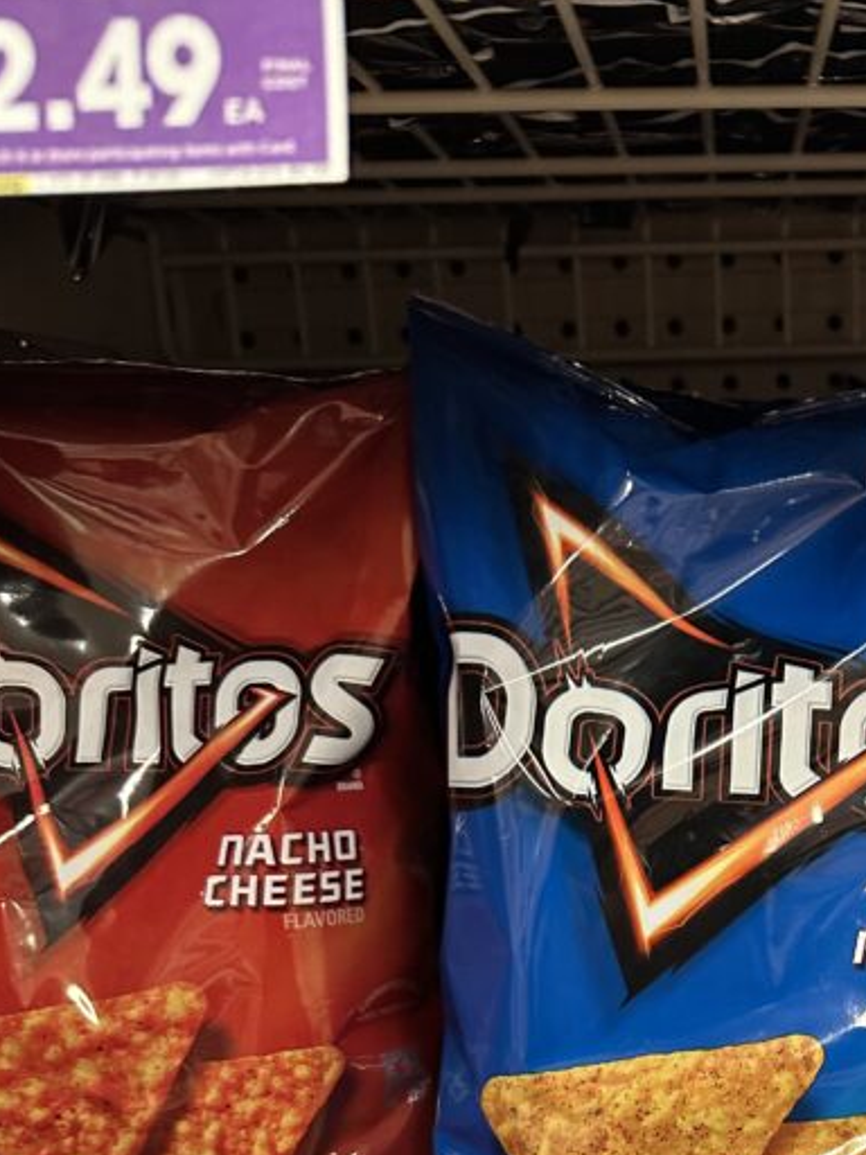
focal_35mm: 48
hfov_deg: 28.8
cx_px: 816
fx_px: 1601
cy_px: 1108
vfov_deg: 36.4
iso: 320
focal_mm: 6.86
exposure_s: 1/60
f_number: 1.78
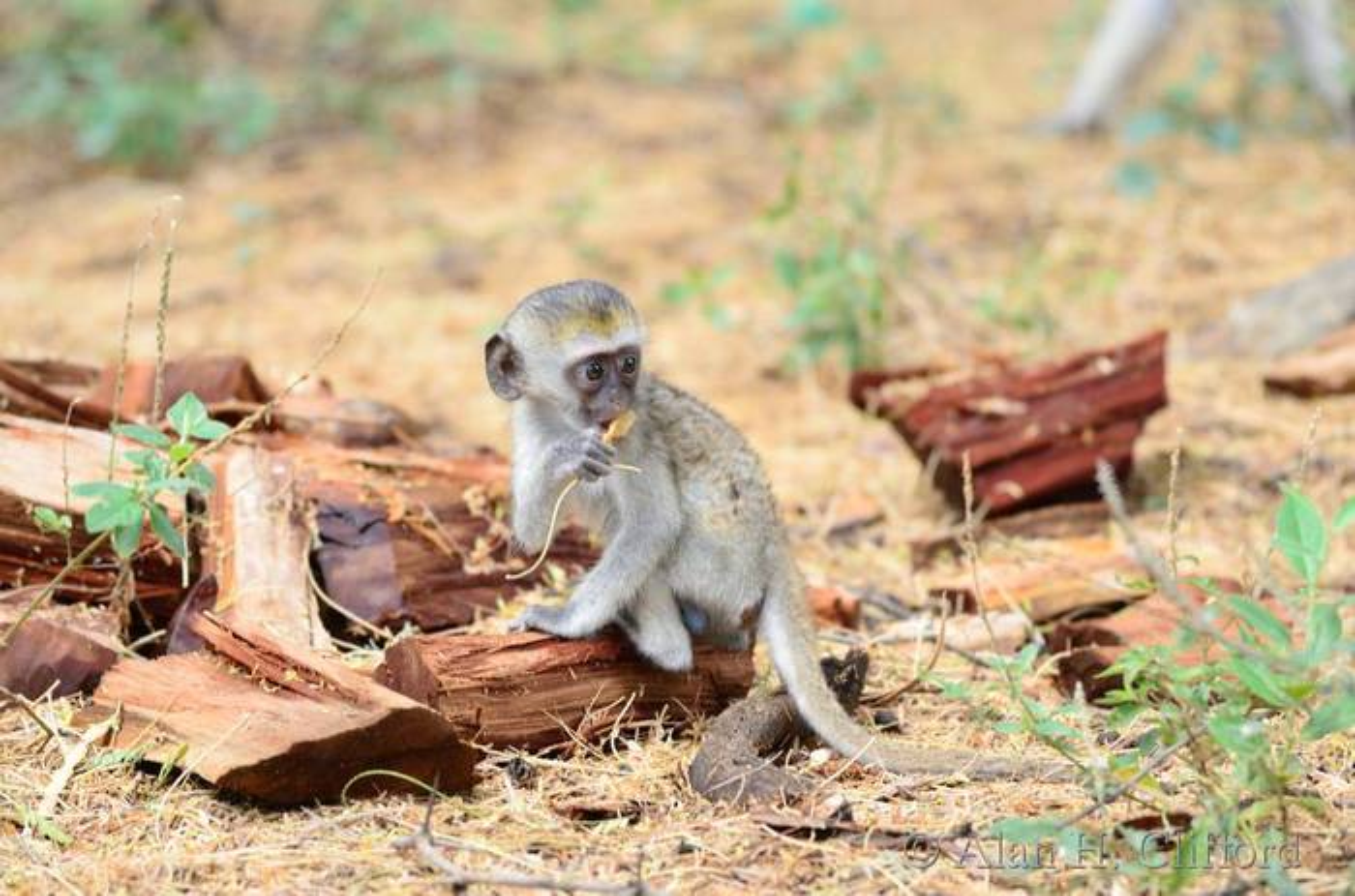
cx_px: 678
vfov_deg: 3.0
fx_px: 16895
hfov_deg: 4.6
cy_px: 448
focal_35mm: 450
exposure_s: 1/400
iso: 1400
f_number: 5.3
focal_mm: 300
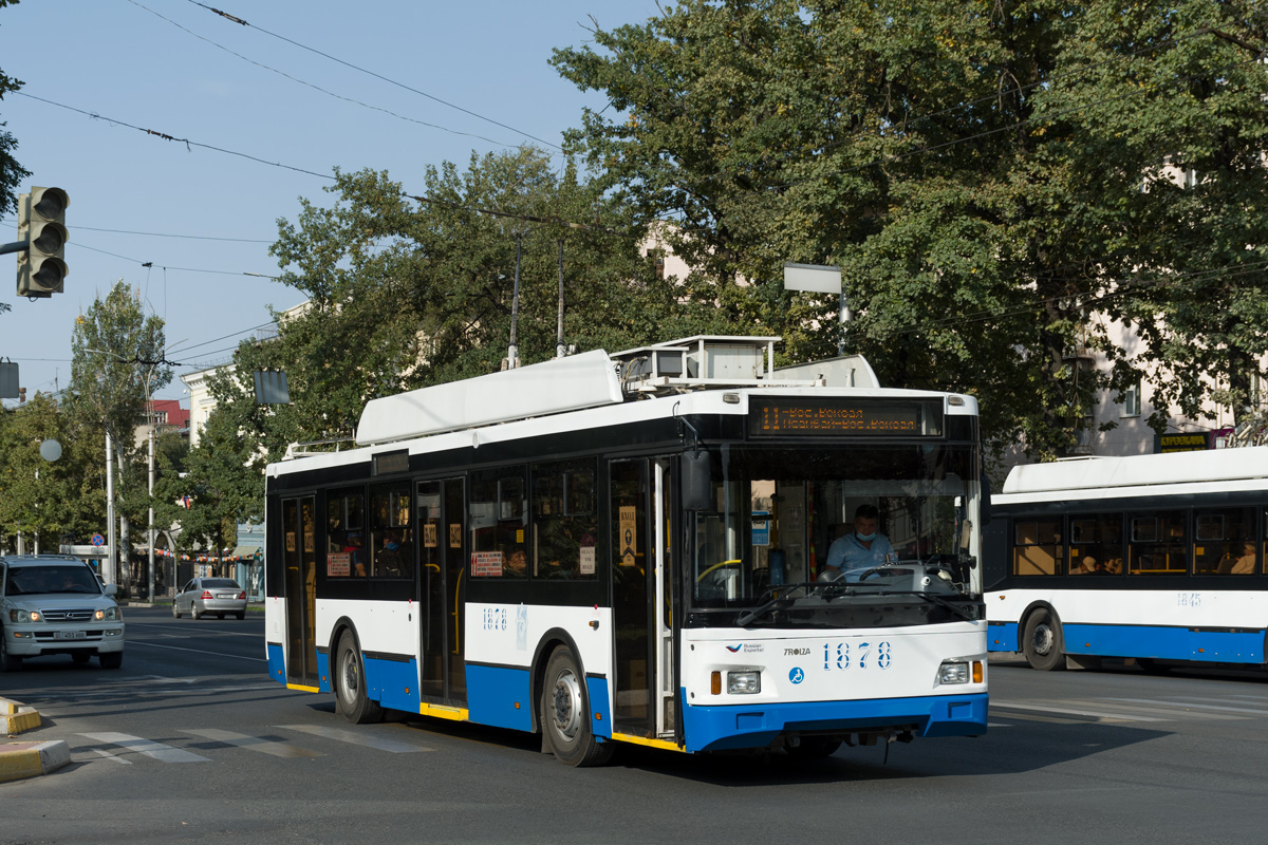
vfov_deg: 26.0
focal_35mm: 52
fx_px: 1831
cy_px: 422
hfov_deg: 38.2
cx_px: 634
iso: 100
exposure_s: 1/640
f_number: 5.6
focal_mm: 35
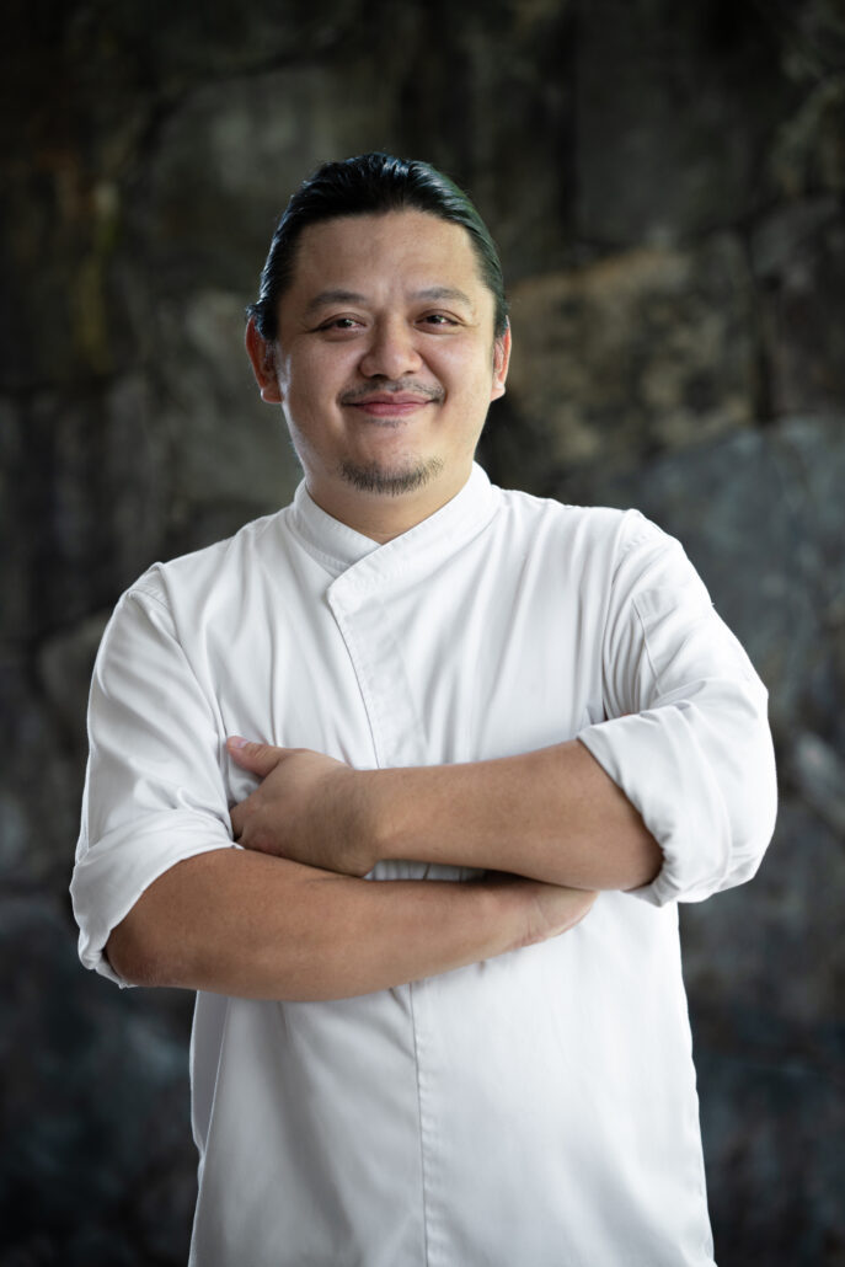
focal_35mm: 85
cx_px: 422
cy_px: 634
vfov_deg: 23.9
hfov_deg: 16.1
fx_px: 2991
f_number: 2.2
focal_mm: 85
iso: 160
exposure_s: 1/160
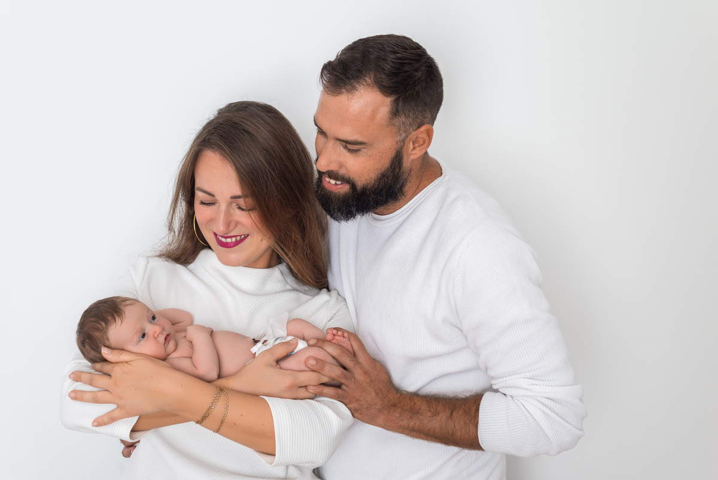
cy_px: 240
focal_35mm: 50
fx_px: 998
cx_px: 359
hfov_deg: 39.6
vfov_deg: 27.0
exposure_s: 1/250
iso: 100
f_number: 6.3
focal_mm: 50
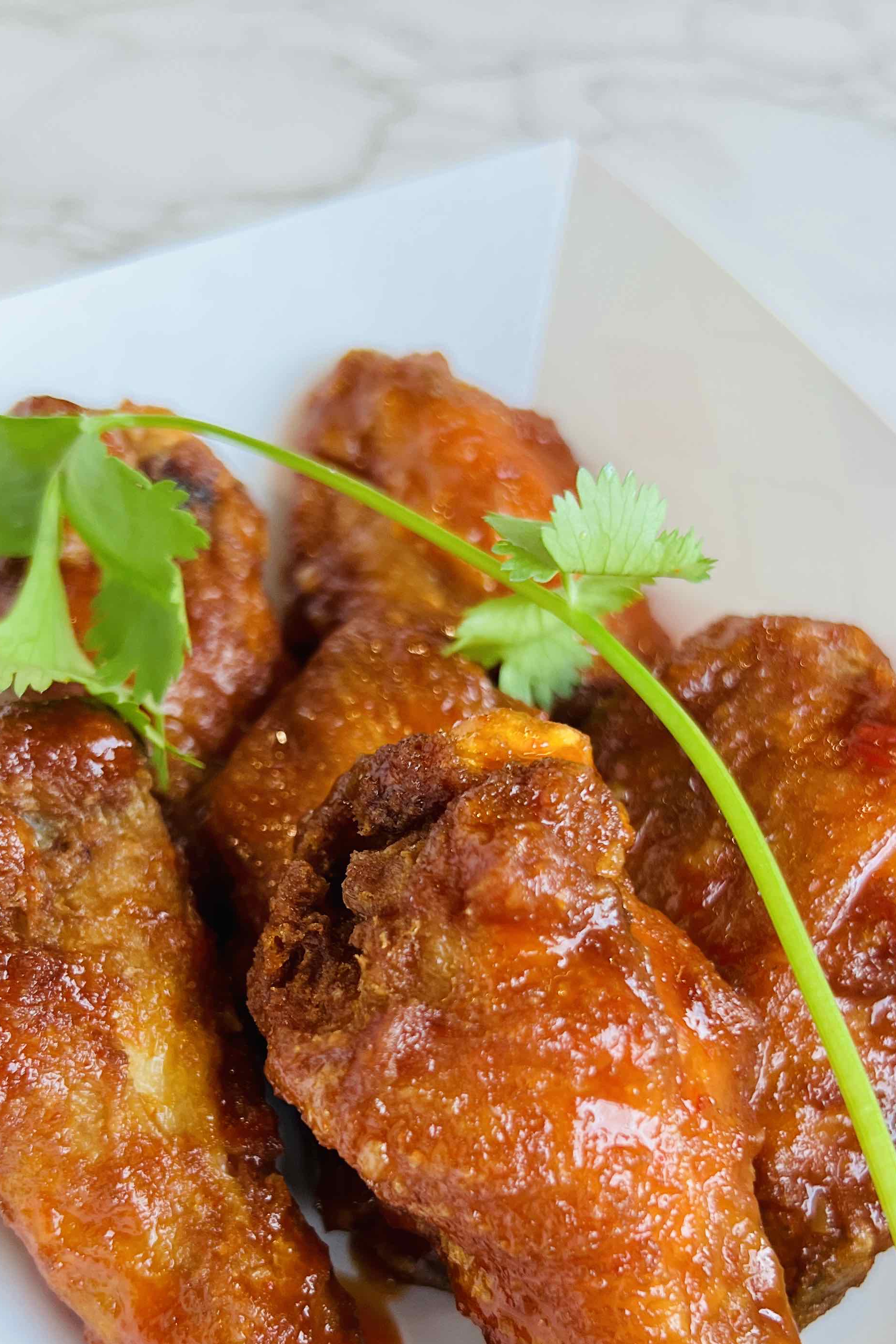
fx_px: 1456
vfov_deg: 48.7
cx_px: 444
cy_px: 900
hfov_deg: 34.2
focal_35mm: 39
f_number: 1.5
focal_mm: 5.7
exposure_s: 1/60
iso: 320
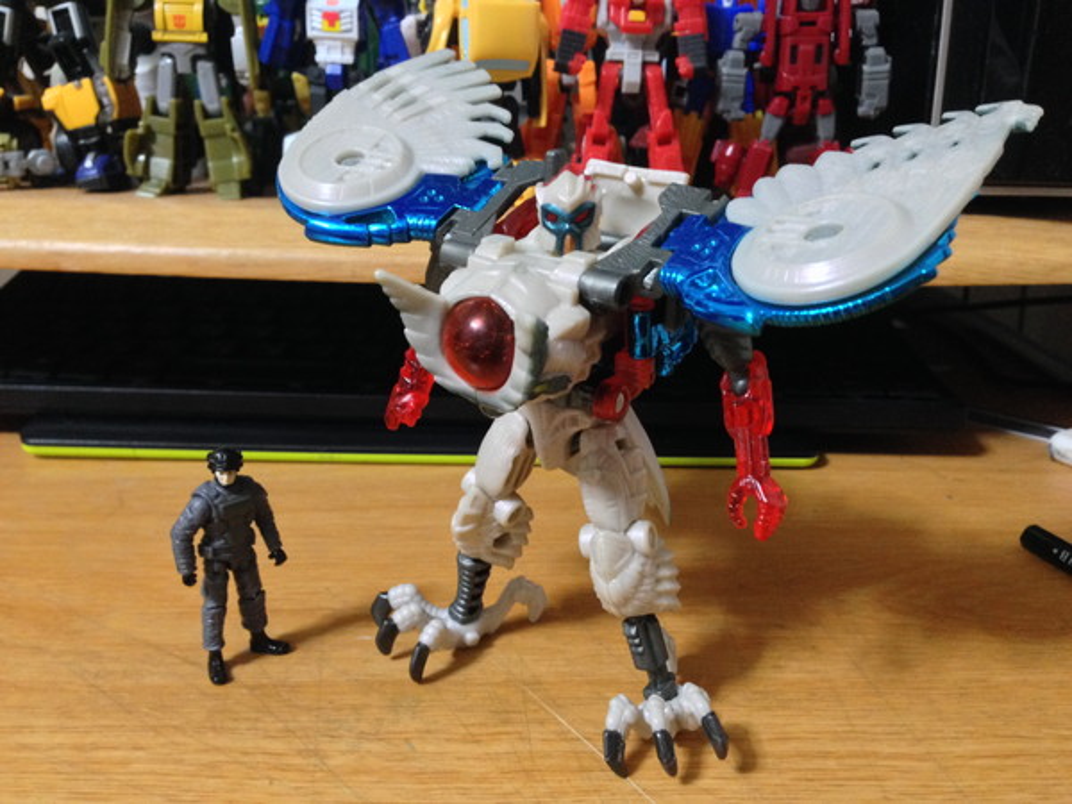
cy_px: 402
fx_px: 1022
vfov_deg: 42.9
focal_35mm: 33
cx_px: 536
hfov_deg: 55.4
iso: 320
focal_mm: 4.12
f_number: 2.4
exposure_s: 1/17
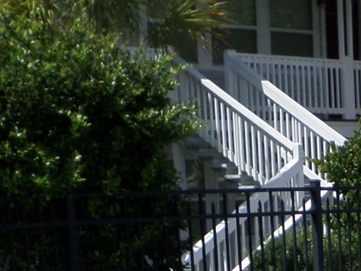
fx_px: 1543
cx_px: 529
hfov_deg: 12.7
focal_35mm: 148
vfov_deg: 9.0
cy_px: 654
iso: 80
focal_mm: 5.5
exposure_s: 1/1500
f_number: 2.7
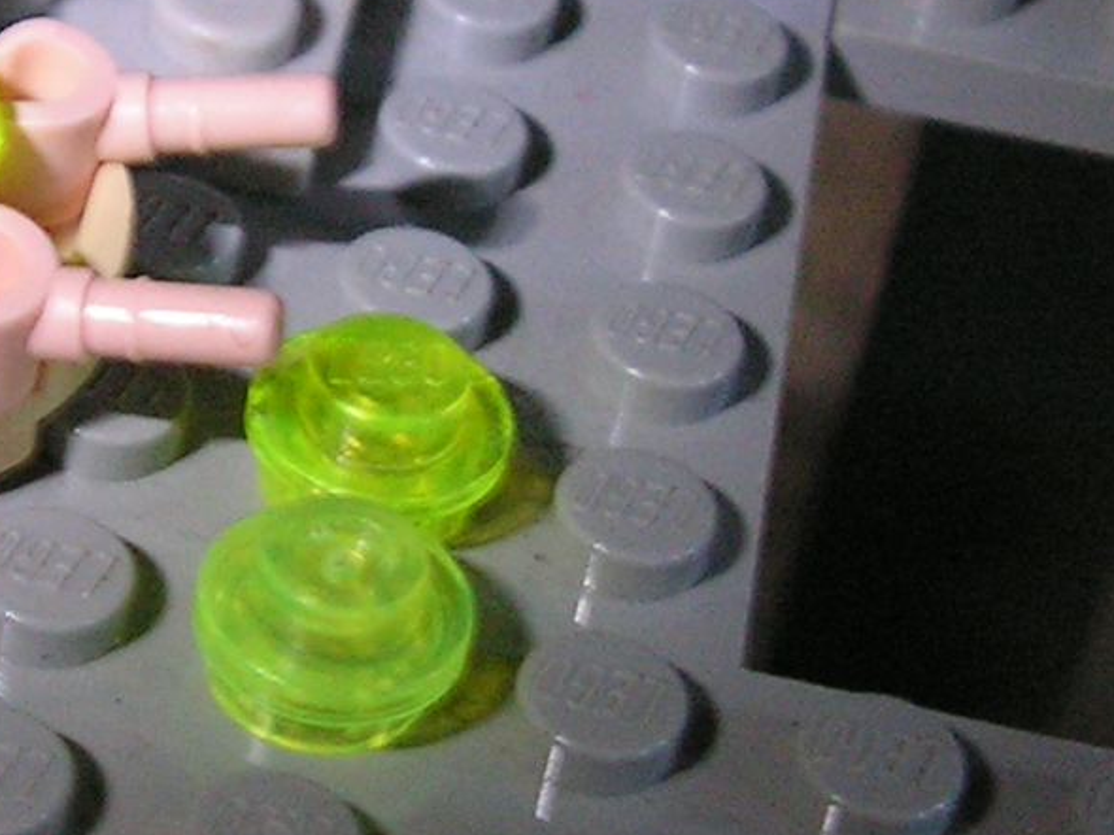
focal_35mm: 125
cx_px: 94
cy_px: 247
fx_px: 4021
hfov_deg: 15.6
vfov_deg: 11.8
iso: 200
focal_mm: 6
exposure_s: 1/8
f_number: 3.2
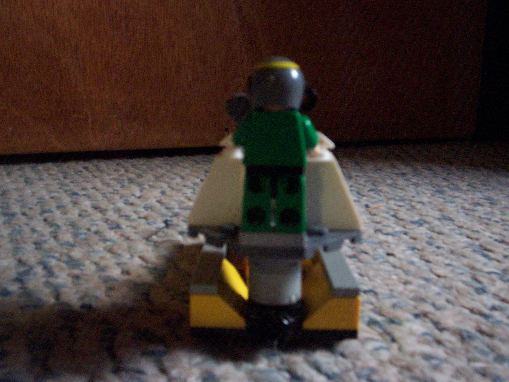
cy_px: 191
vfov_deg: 39.7
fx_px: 529
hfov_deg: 51.4
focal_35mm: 36
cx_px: 254
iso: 400
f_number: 4.5
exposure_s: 1/8
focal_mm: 5.9
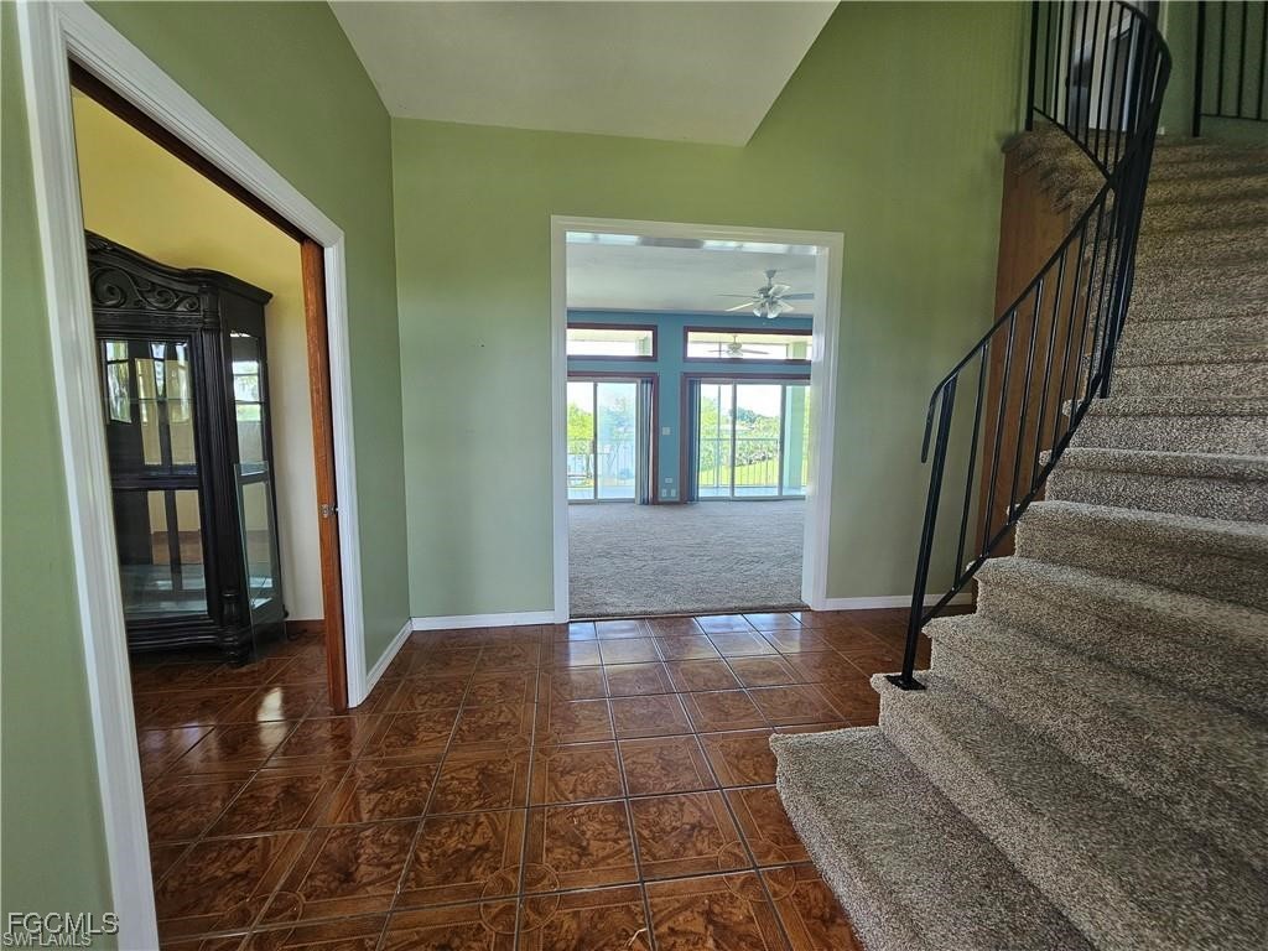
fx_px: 476
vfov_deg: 89.9
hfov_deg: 106.2
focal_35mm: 13
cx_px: 634
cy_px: 476
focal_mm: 2.2
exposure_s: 1/60
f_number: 2.2
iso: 100
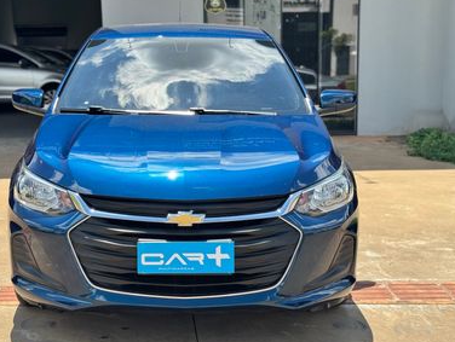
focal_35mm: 60
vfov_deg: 24.5
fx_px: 790
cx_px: 182
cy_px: 186
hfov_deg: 32.0
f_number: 1.78
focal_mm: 6.76
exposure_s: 1/2331
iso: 64
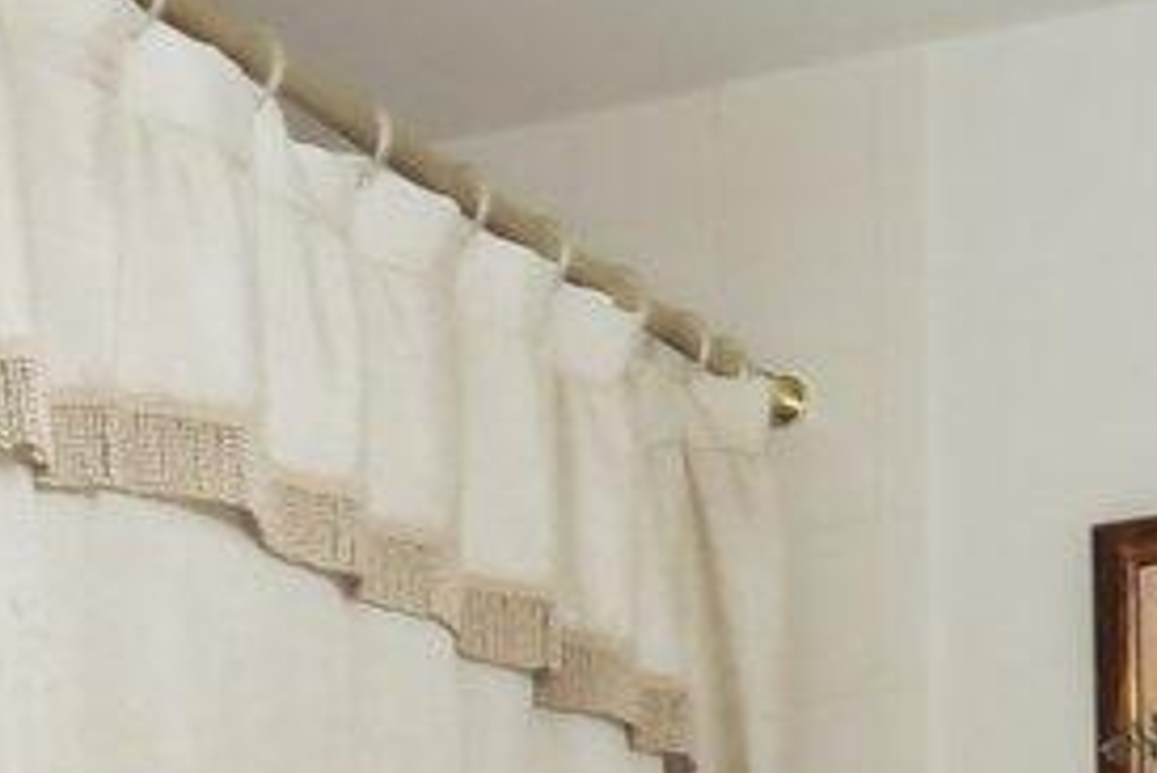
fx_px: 3601
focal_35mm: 112
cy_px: 1611
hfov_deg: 18.2
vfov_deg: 11.0
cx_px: 456
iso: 400
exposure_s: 1/40
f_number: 8
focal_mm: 10
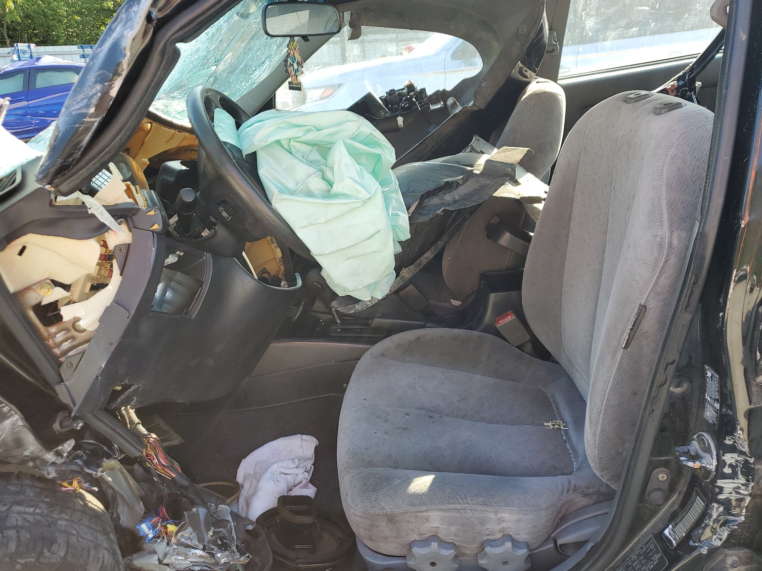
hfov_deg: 65.3
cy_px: 284
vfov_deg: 51.4
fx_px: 594
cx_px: 370
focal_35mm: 27
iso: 50
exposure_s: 1/286
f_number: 1.5
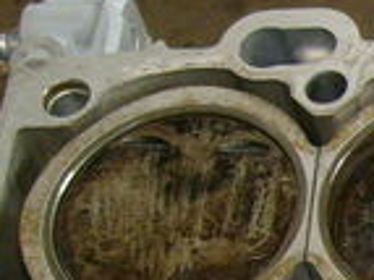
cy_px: 348
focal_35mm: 157
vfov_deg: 9.3
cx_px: 792
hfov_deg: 11.2
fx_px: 1695
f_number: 2.8
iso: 100
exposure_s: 1/45
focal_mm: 5.8
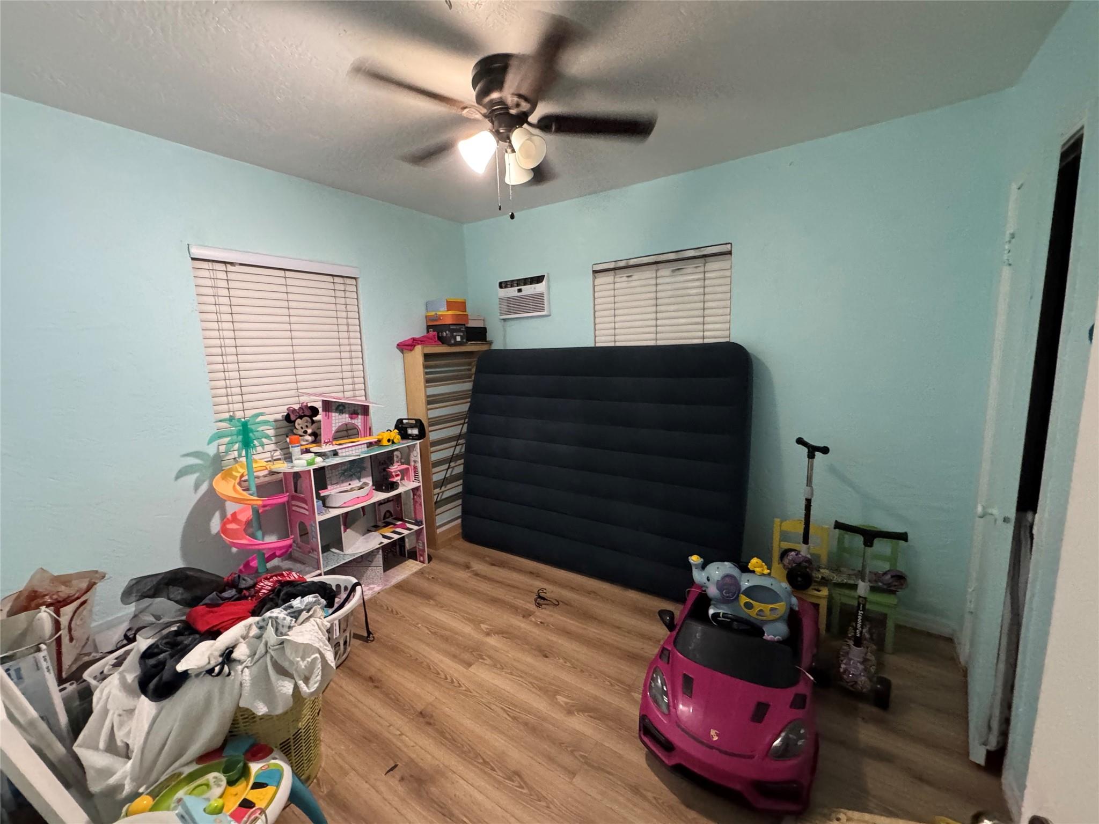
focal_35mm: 14
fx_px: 444
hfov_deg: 102.1
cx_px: 550
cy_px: 412
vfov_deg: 85.7
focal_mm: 2.22
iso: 800
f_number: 2.2
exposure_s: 1/60
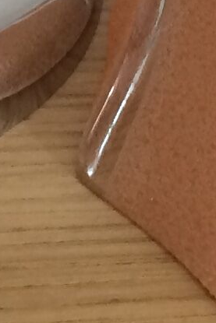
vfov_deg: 8.0
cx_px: 11
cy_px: -476
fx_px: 2131
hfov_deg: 5.8
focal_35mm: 237
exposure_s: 1/33
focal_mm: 4.15
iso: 125
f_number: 2.2
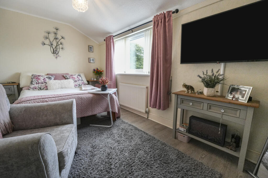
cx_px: 134
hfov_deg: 100.4
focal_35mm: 15
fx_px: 112
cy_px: 89
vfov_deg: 77.3
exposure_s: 1/160
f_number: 4
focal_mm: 10
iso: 1600
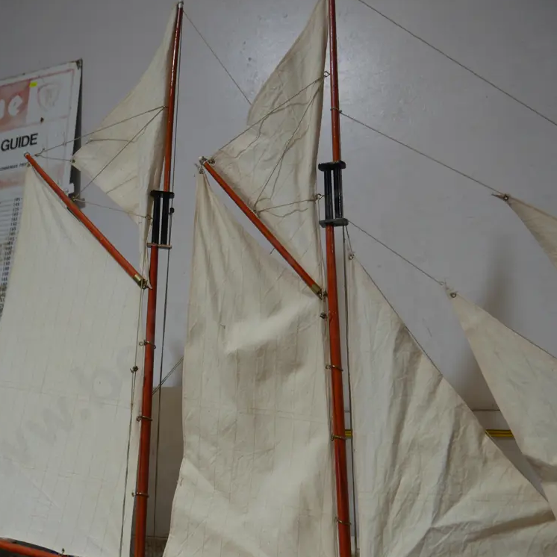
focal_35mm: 34
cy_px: 273
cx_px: 252
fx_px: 619
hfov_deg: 48.4
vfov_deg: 48.4
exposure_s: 1/60
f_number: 3.5
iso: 200
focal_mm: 14
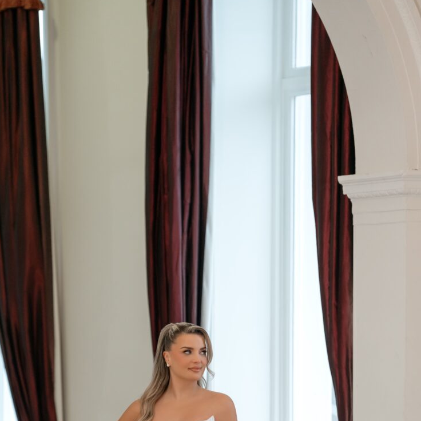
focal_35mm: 273
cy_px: 410
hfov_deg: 6.4
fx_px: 3756
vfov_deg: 6.4
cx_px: 196
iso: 1000
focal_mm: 162
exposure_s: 1/250
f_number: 3.2
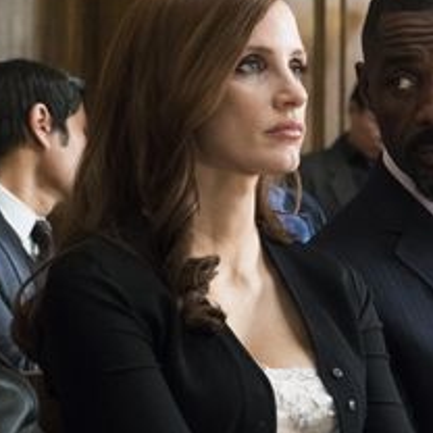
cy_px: 213
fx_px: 2080
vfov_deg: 11.9
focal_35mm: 147
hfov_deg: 11.8
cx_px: 385
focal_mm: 90
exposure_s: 1/160
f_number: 9
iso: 12800
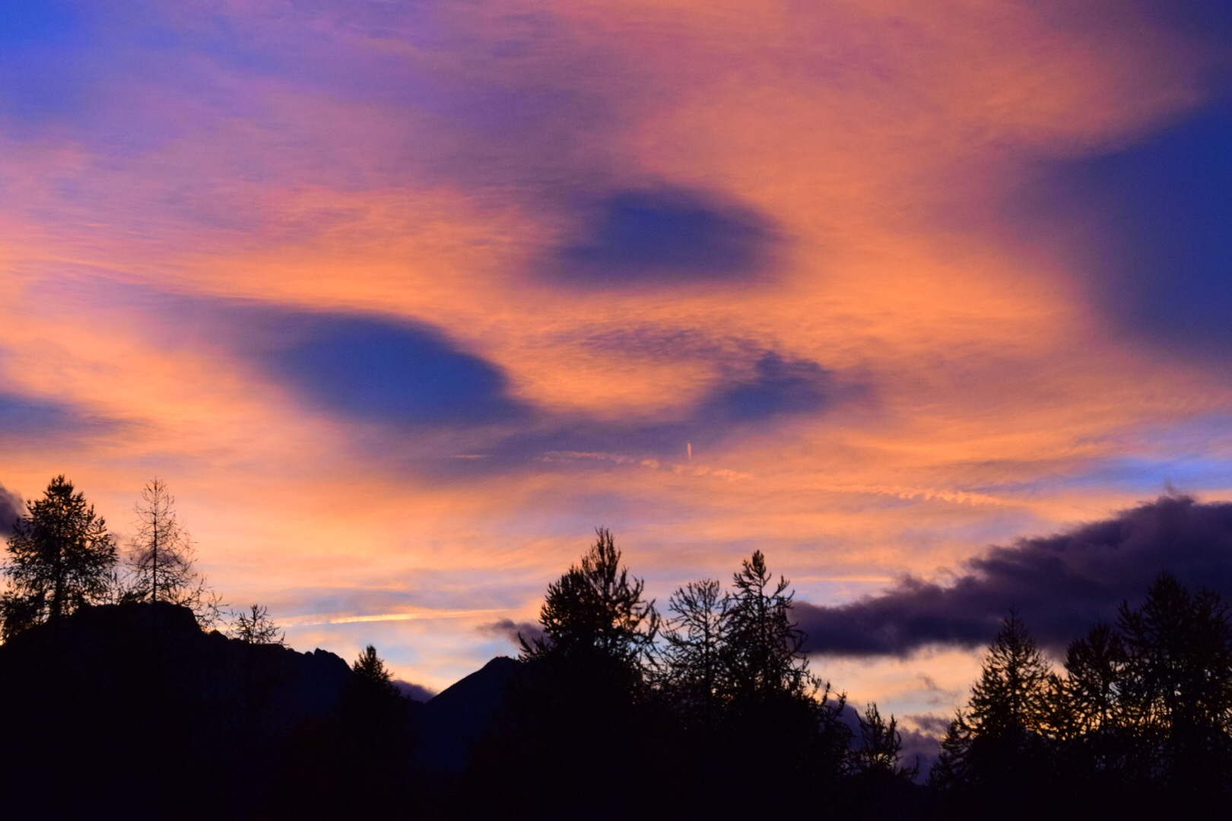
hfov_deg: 27.0
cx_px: 616
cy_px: 410
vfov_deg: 18.2
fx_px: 2566
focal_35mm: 75
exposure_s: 1/60
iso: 1600
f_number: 7.1
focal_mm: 50
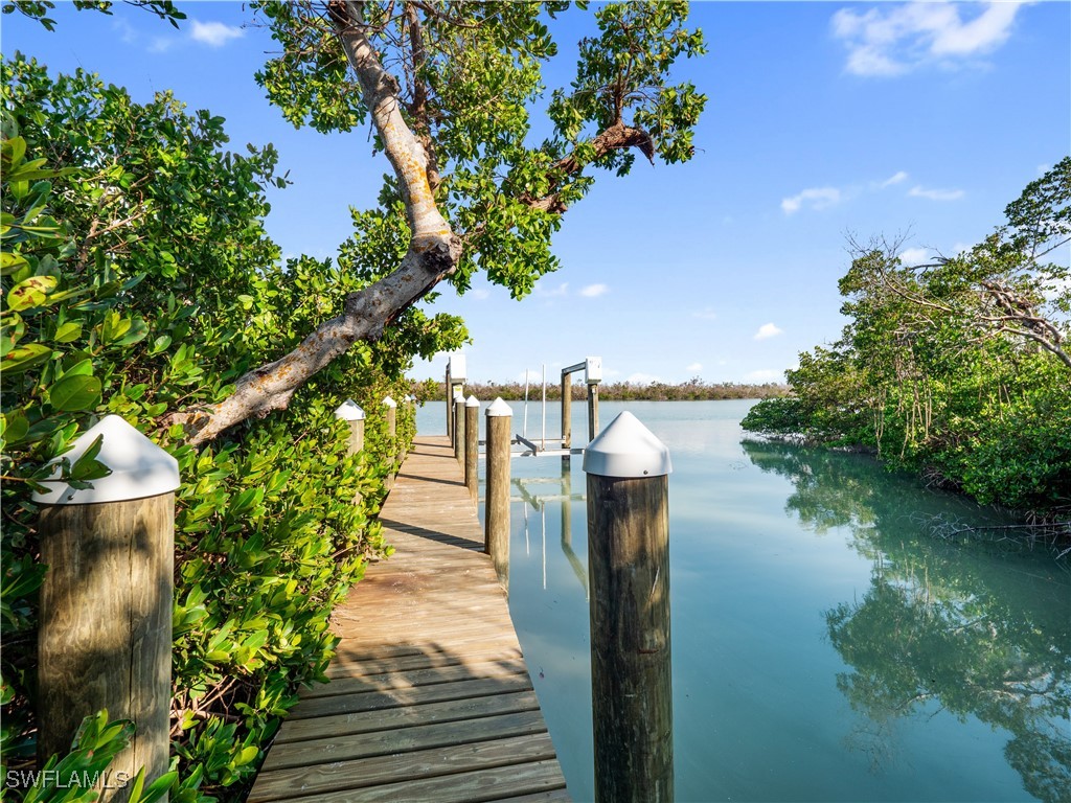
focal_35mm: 16
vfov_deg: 78.1
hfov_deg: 94.5
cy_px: 402
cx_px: 536
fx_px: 495
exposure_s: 1/80
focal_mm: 8
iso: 200
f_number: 7.1
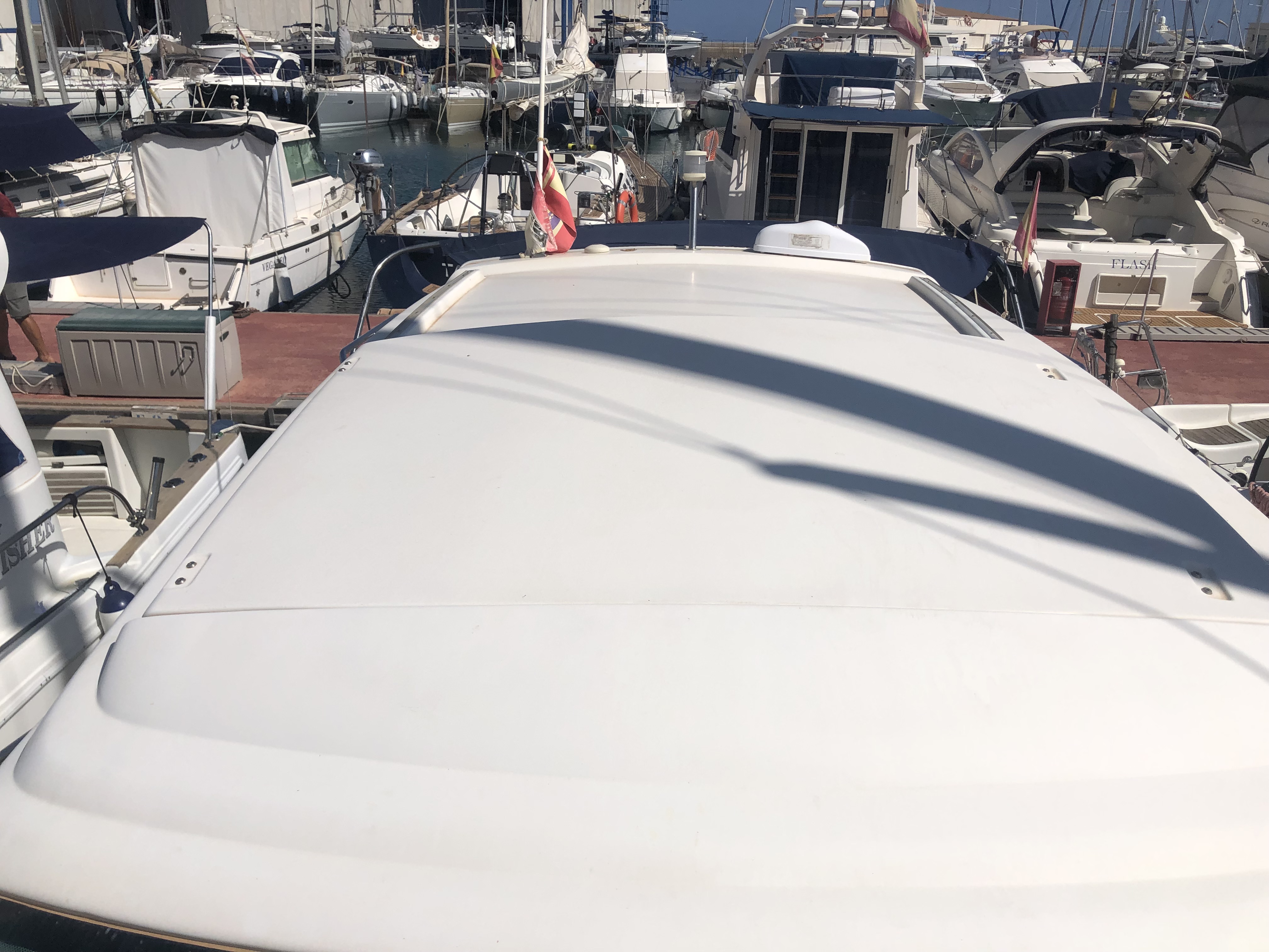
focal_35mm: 28
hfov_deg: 63.4
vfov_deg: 49.7
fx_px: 1026
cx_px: 634
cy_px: 476
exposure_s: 1/9615
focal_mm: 3.99
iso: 25
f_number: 1.8
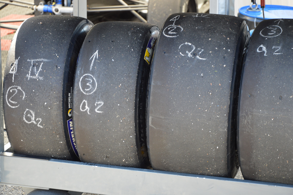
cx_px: 146
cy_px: 98
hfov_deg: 19.5
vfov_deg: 13.0
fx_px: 854
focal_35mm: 105
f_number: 5.3
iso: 400
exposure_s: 1/100
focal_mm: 70
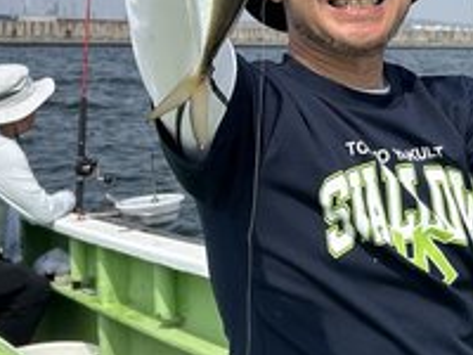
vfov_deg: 17.6
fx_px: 1134
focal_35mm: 83
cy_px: 76
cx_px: 329
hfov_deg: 23.4
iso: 50
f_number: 1.5
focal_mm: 5.7
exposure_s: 1/6579
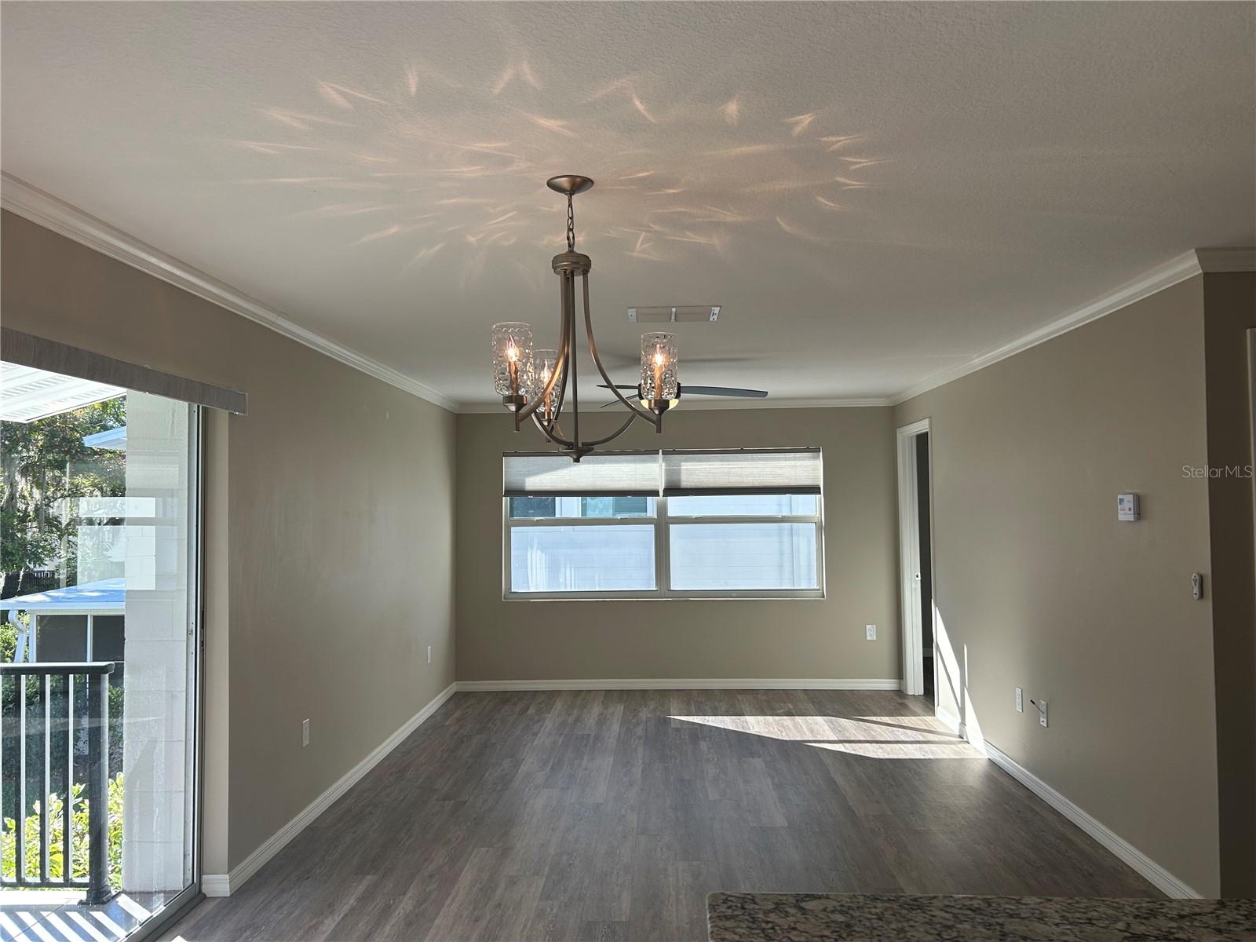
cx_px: 628
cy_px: 471
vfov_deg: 53.1
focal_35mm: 26
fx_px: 943
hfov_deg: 67.3
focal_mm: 5.7
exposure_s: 1/454
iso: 50
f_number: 1.5
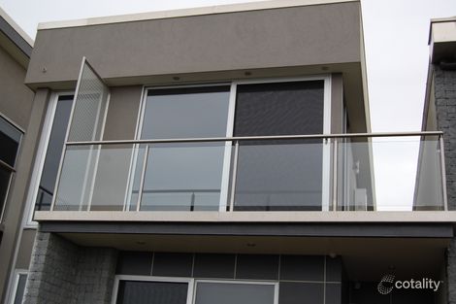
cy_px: 152
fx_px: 570
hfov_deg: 43.6
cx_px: 228
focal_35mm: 45
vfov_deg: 29.8
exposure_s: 1/125
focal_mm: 30
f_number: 5.6
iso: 220
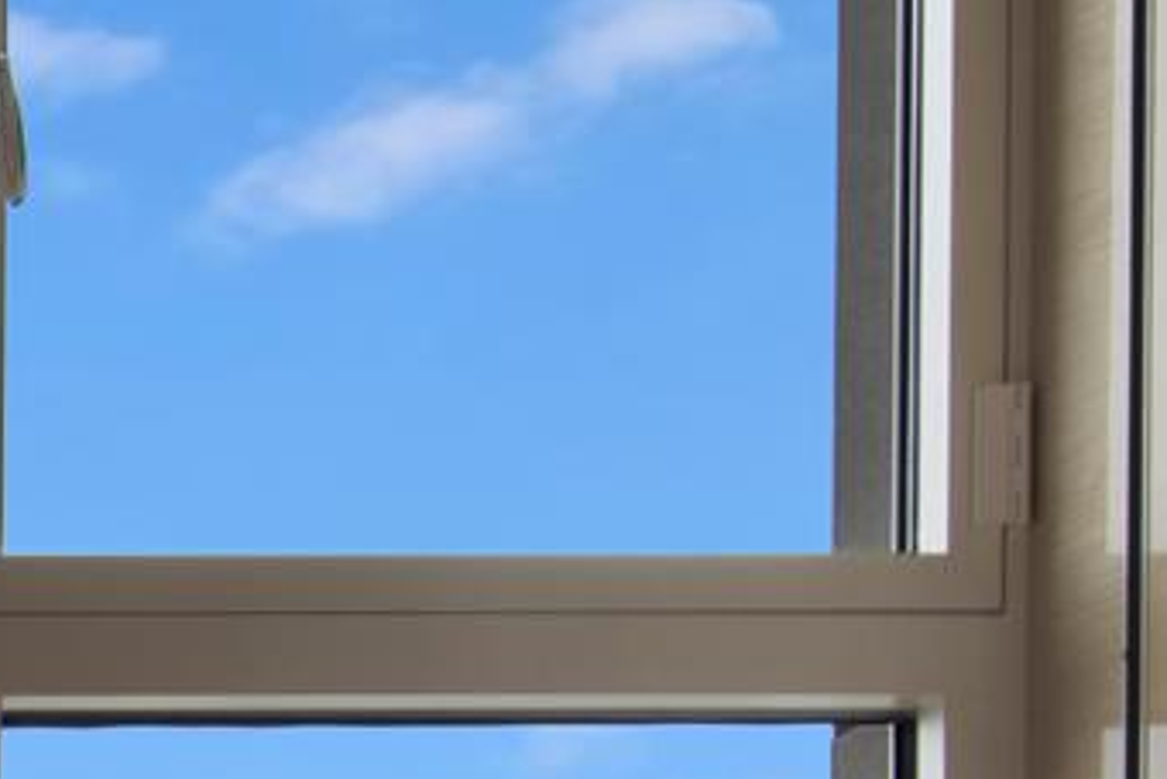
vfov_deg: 10.4
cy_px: 1922
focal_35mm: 113
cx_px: -1146
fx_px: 3664
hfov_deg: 14.9
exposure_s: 1/30
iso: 100
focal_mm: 20
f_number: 11
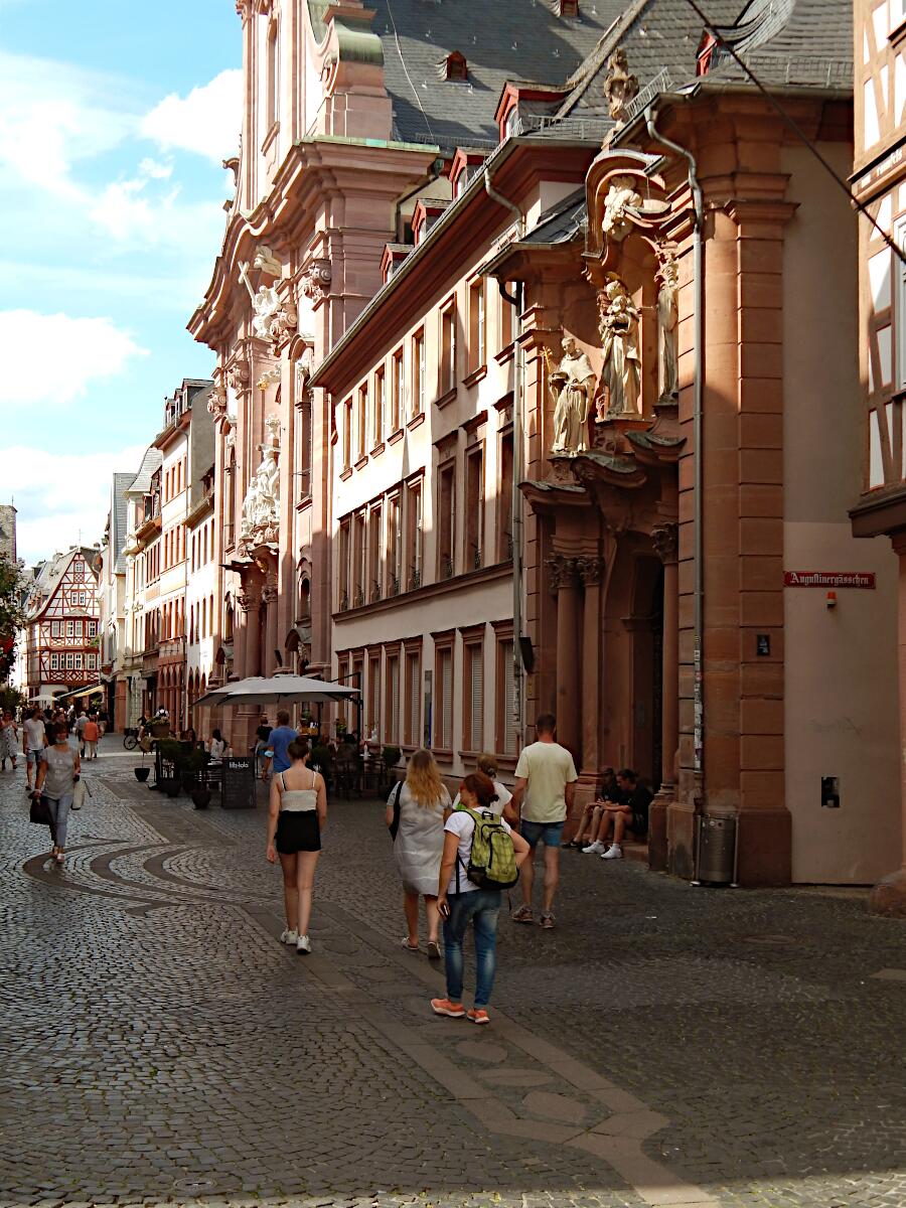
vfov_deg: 38.9
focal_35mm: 49
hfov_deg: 29.7
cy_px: 604
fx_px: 1710
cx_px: 453
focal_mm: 8.6
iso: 125
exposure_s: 1/640
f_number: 3.7
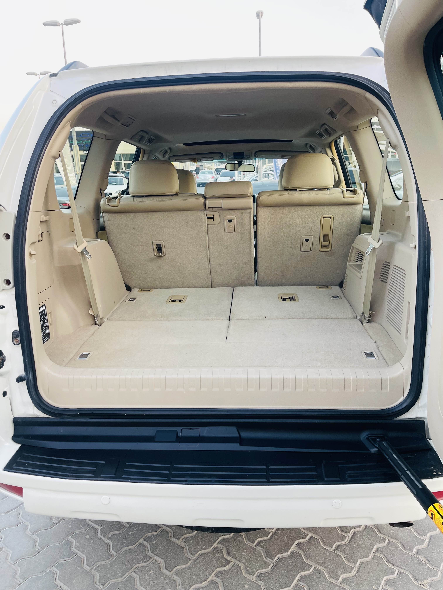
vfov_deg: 69.4
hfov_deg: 54.9
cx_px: 222
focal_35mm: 25
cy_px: 295
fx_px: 427
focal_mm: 5.1
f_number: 1.6
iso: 100
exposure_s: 1/121
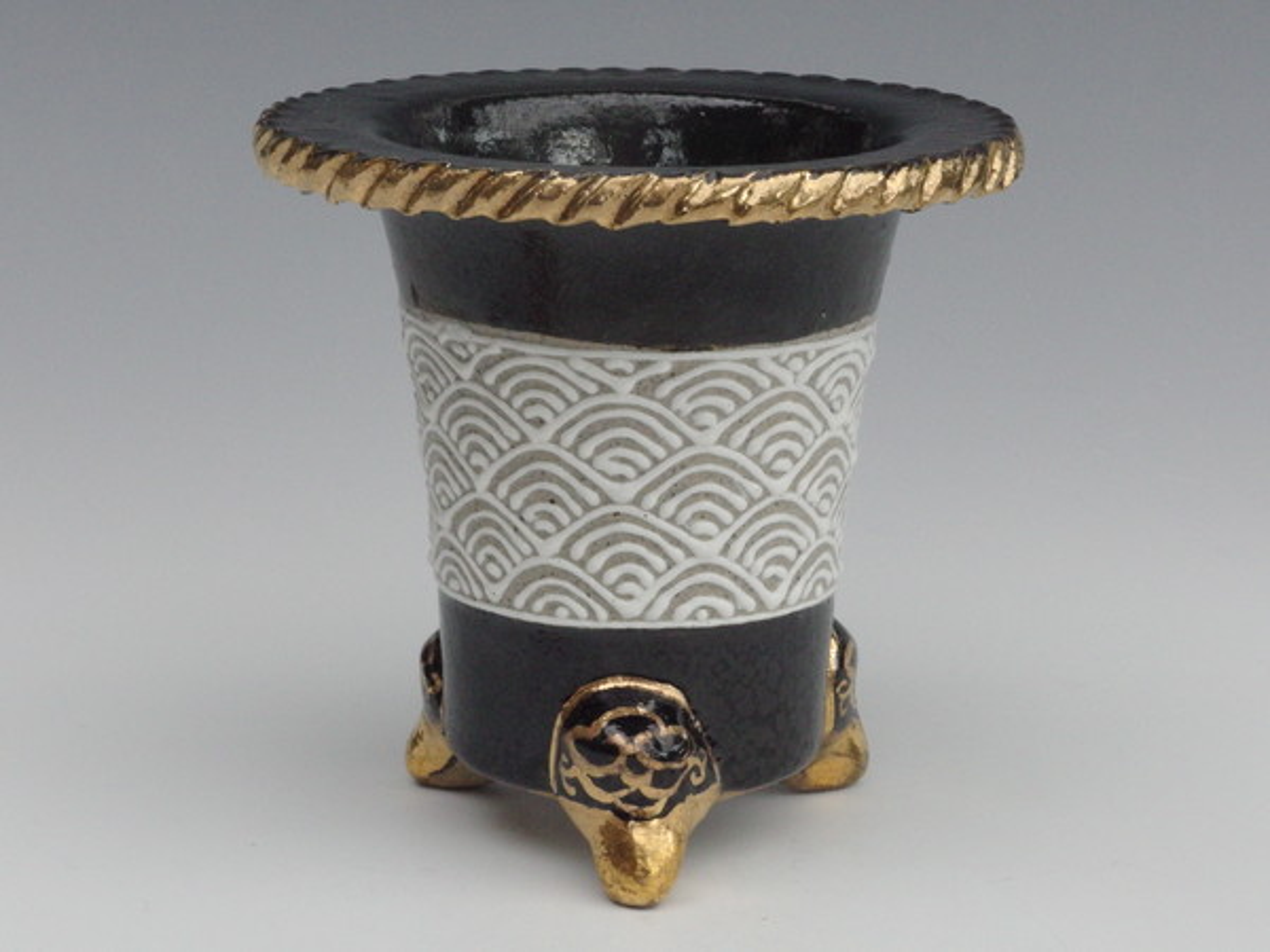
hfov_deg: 19.6
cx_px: 635
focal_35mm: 100
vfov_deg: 14.8
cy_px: 476
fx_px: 3669
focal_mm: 21.4
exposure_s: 1/100
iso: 800
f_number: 8
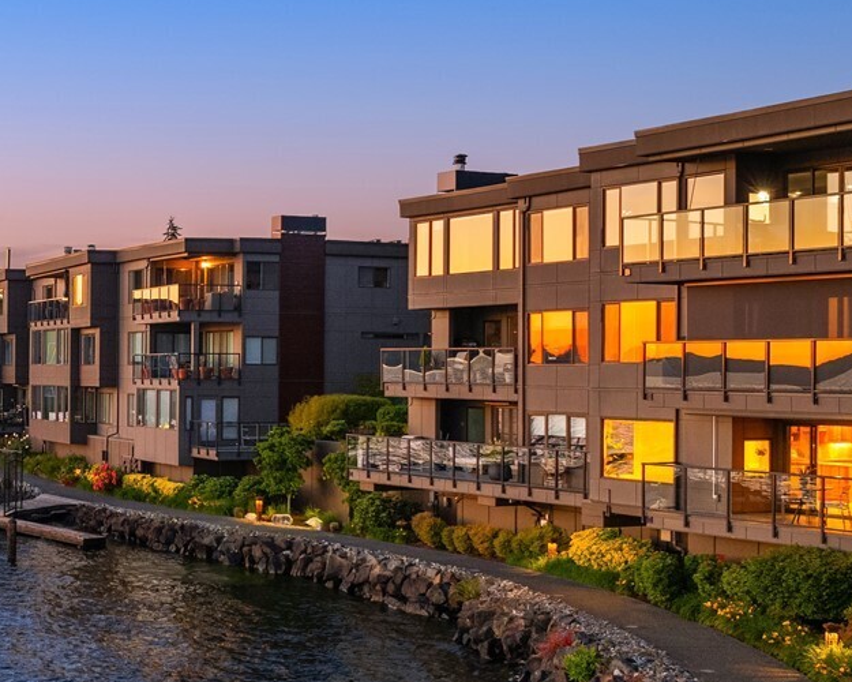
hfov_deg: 30.0
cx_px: 66
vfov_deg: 25.4
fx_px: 1513
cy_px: 363
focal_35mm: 60
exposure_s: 1/13
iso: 620
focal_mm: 12.29
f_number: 2.8
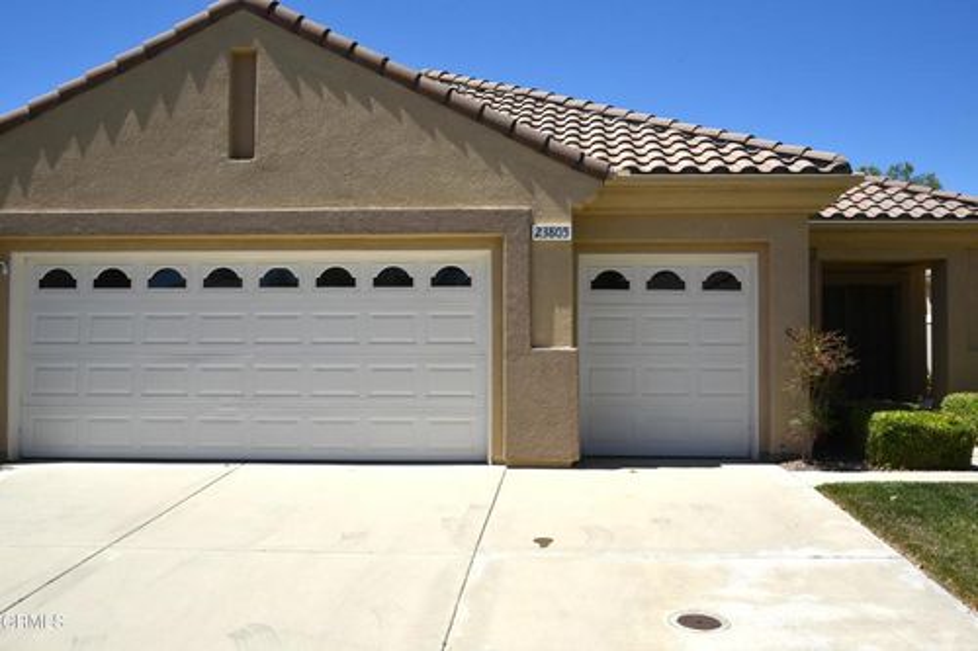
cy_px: 326
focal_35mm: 32
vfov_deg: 41.1
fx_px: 869
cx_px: 489
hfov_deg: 58.7
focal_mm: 32
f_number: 16
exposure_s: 1/1000
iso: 800
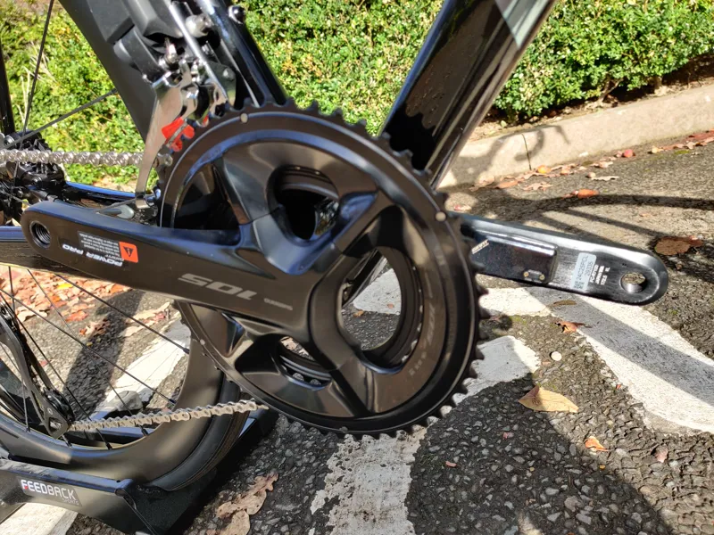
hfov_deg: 65.3
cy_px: 268
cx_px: 357
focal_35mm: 27
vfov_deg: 51.4
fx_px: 557
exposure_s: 1/346
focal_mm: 4.75
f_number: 1.65
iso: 100
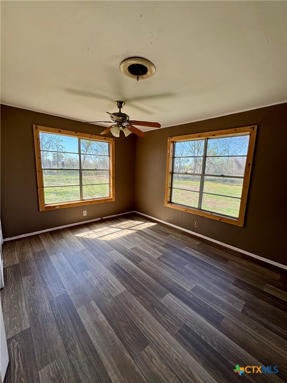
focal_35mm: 14
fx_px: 155
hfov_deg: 85.7
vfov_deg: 102.1
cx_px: 144
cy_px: 192
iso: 40
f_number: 2.2
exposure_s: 1/184
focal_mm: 2.22
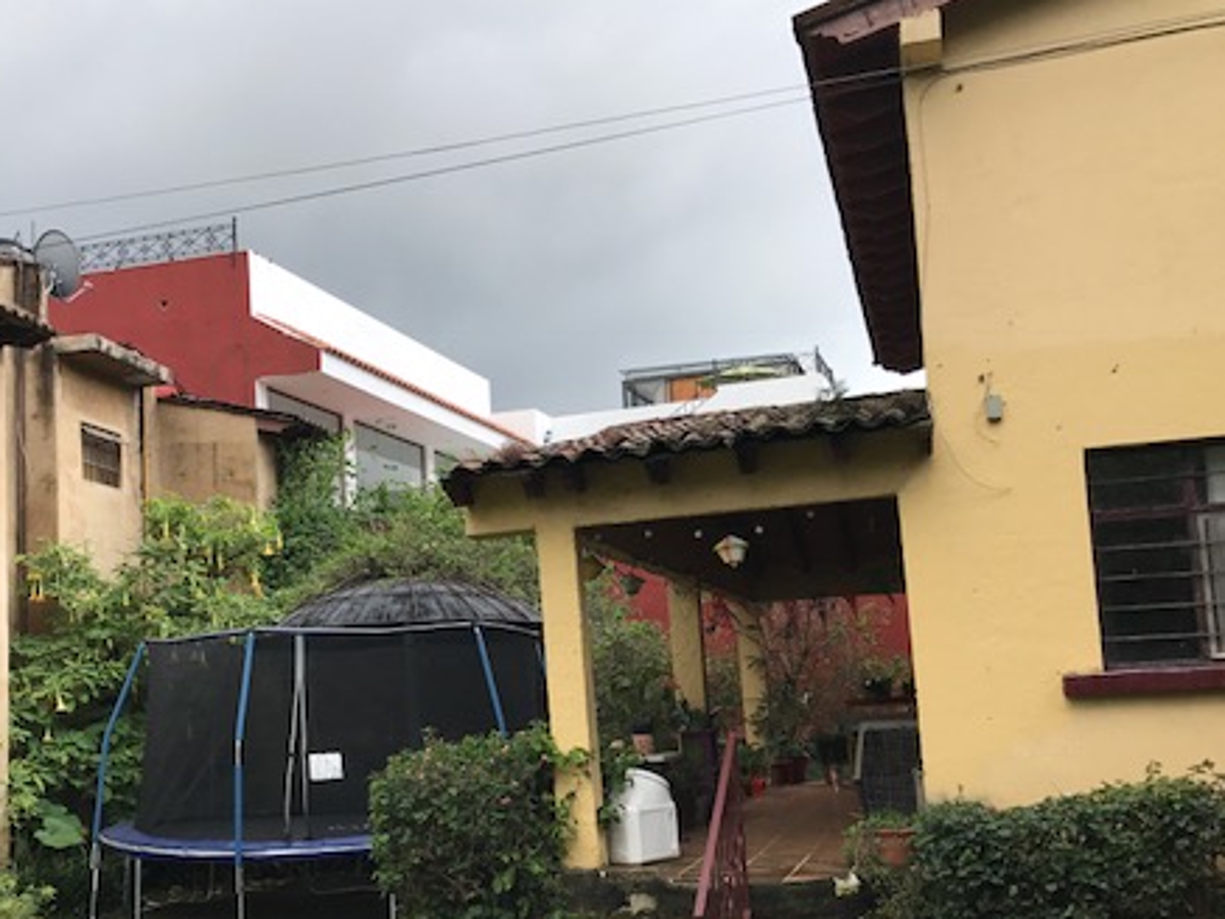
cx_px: 479
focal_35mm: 41
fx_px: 1451
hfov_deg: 45.5
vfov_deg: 35.0
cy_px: 555
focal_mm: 3.99
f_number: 1.8
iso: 20
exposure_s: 1/1114
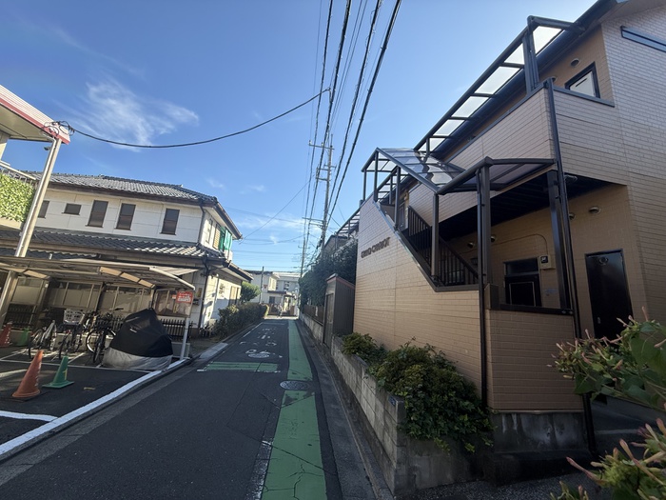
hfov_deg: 102.1
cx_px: 333
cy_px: 250
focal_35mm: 14
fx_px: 269
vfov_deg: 85.7
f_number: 2.2
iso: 50
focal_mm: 2.22
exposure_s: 1/1167
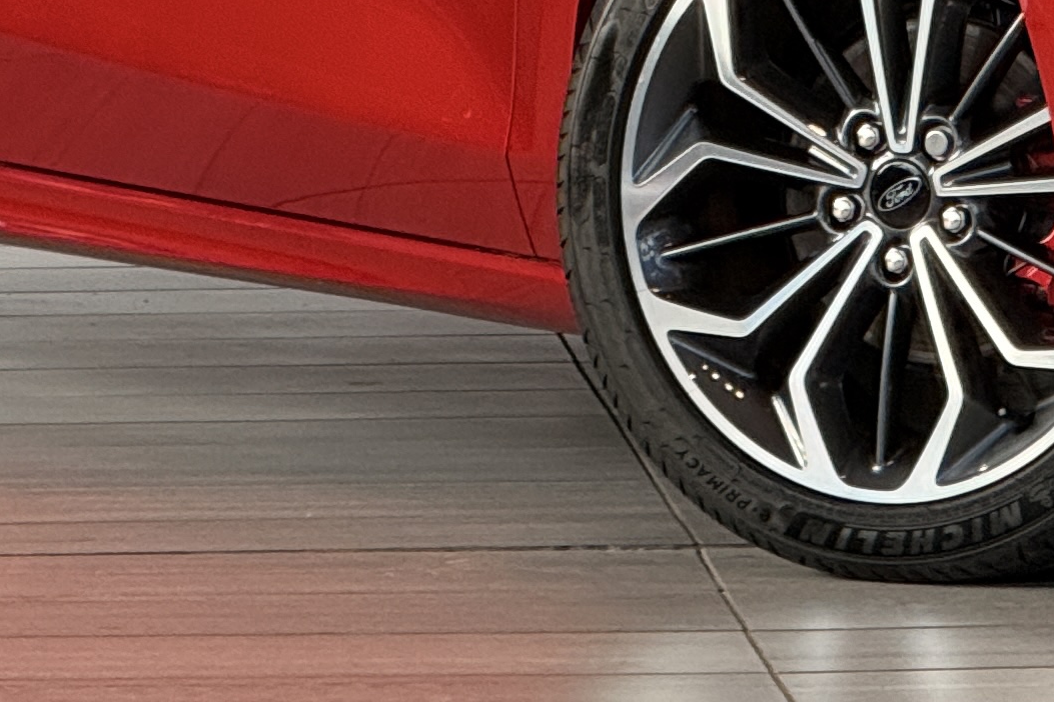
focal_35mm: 478
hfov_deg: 4.3
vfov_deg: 2.9
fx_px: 13994
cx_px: 1072
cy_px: -290
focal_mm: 15.66
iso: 125
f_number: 2.8
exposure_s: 1/100
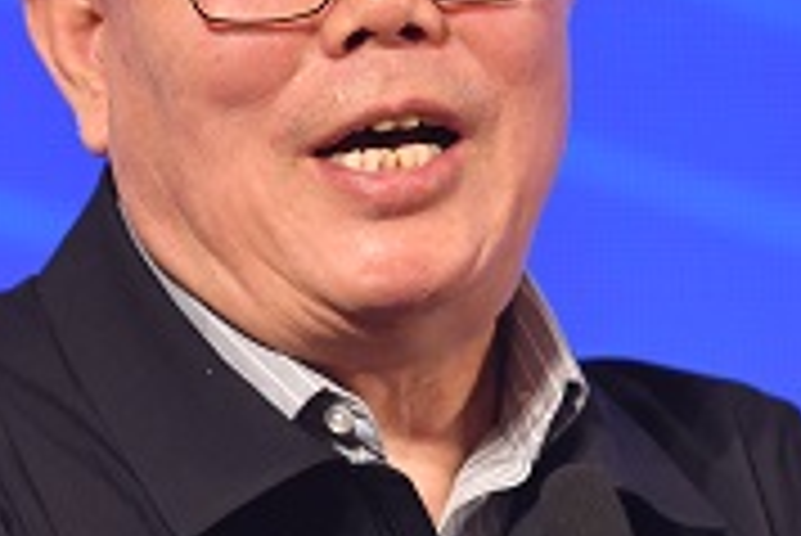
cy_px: 313
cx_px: 405
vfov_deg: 1.5
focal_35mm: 898
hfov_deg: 2.3
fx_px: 19996
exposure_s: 1/250
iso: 800
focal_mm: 200
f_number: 3.2
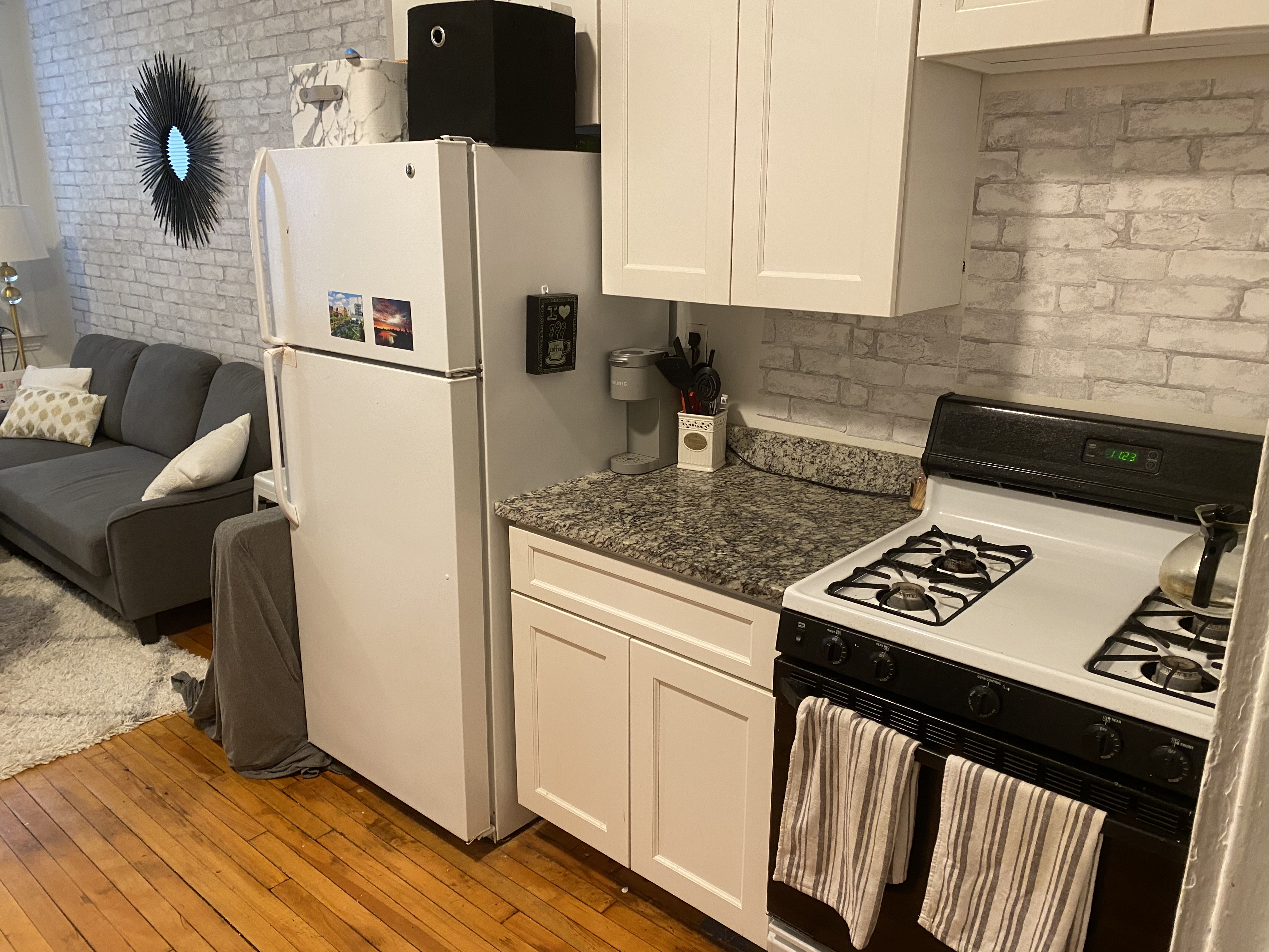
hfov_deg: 67.3
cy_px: 476
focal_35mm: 26
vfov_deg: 53.1
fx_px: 953
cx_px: 634
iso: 200
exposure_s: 1/60
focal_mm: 4.25
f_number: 1.8
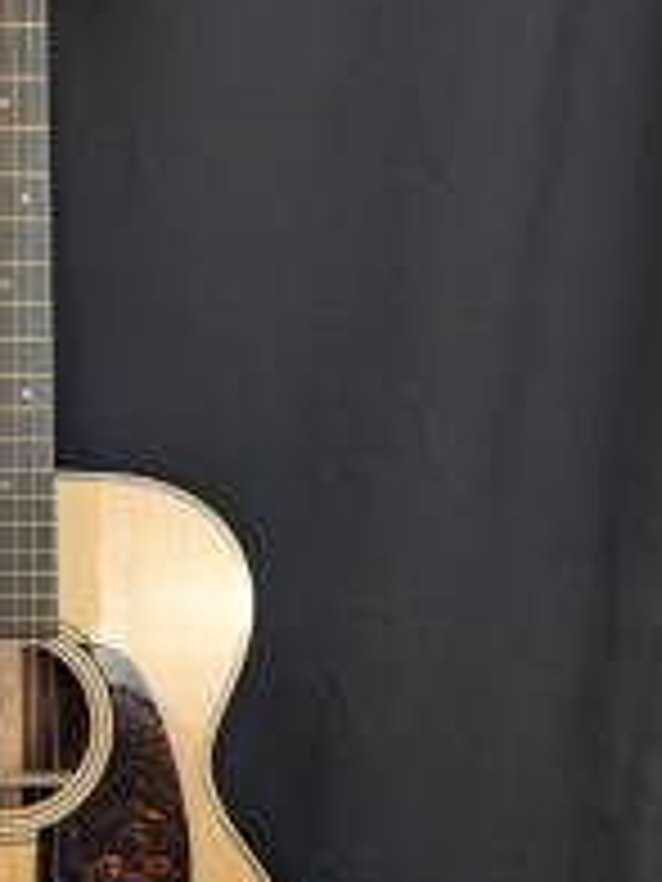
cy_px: 482
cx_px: 16
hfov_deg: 28.1
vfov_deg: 38.9
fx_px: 1249
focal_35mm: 49
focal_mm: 6.9
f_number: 1.68
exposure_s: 1/42.6
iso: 49
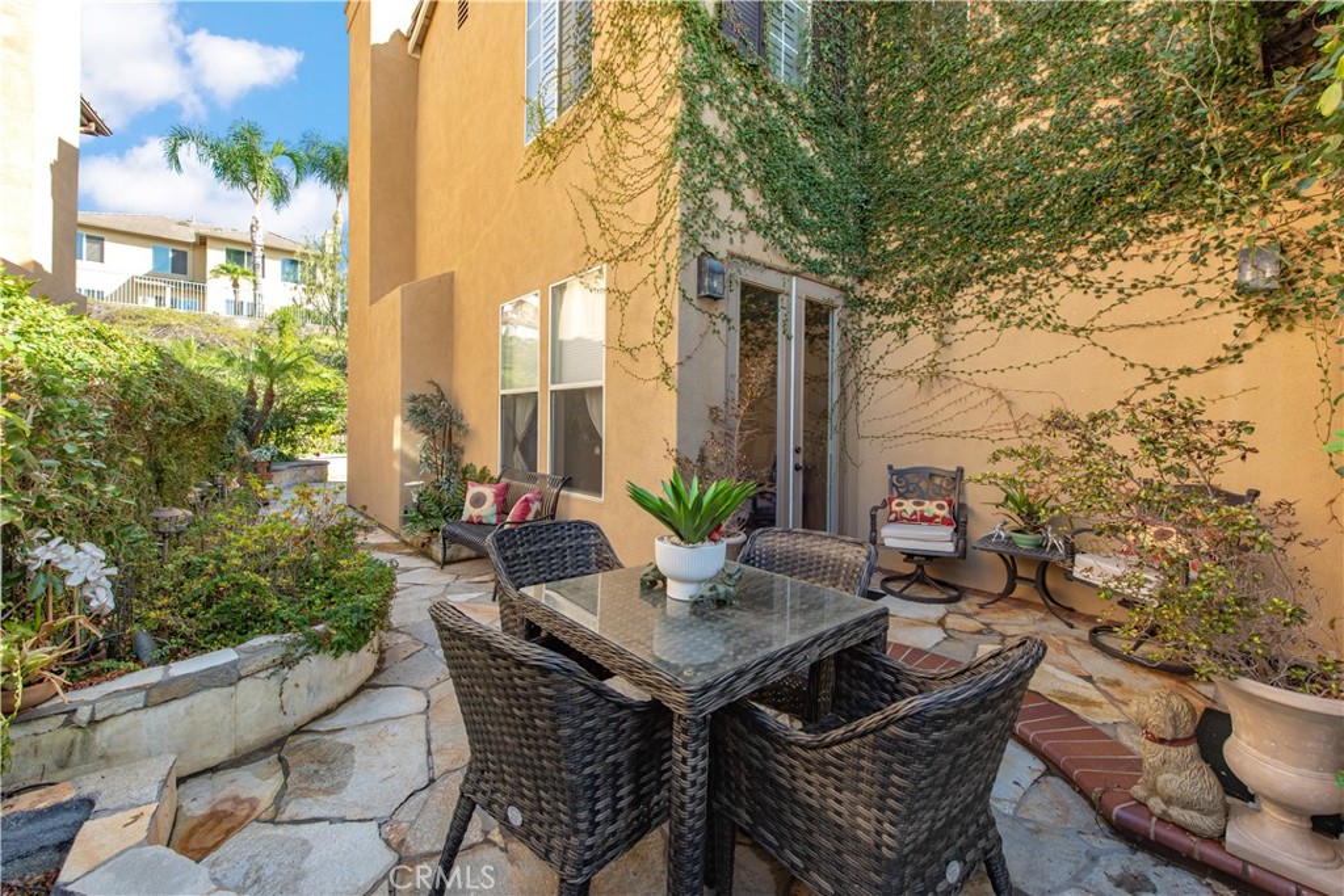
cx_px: 672
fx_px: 523
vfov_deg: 81.2
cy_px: 448
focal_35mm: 14
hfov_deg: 104.2
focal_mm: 14
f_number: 7.1
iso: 400
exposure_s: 1/200
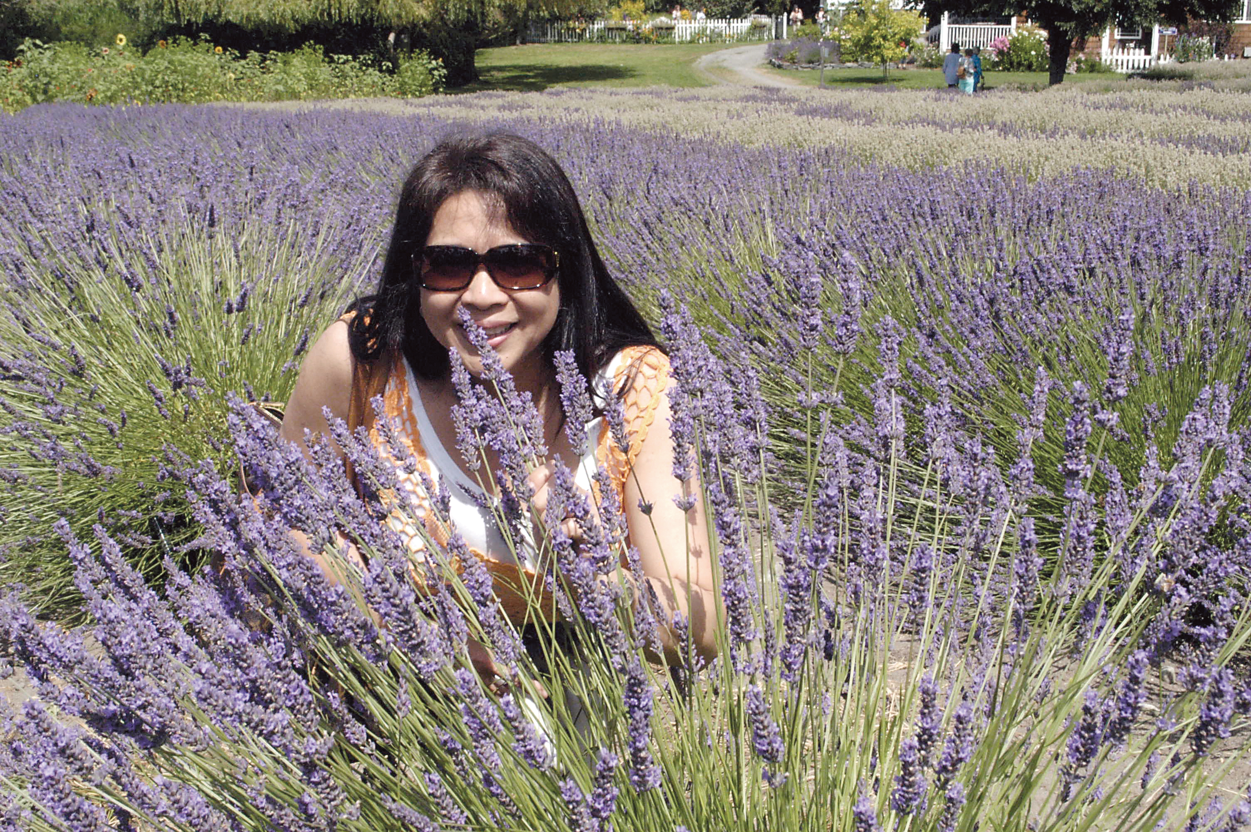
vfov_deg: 28.0
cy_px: 416
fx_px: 1667
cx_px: 626
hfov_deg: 41.1
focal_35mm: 48
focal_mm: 32
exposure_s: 1/640
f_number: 16
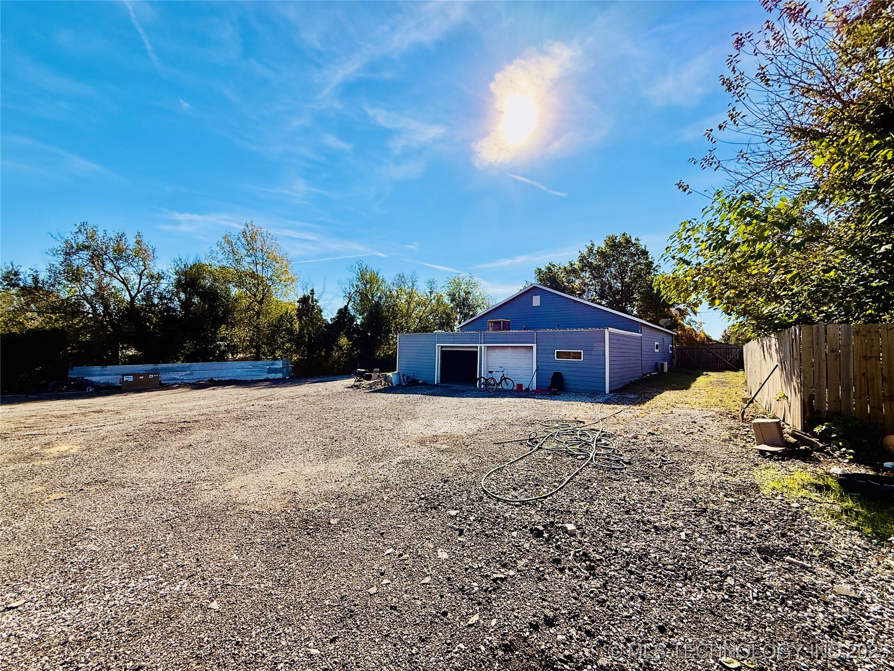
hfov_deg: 102.1
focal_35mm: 14
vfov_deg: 85.7
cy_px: 336
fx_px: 362
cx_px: 447
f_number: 2.2
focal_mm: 2.22
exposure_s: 1/2237
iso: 50
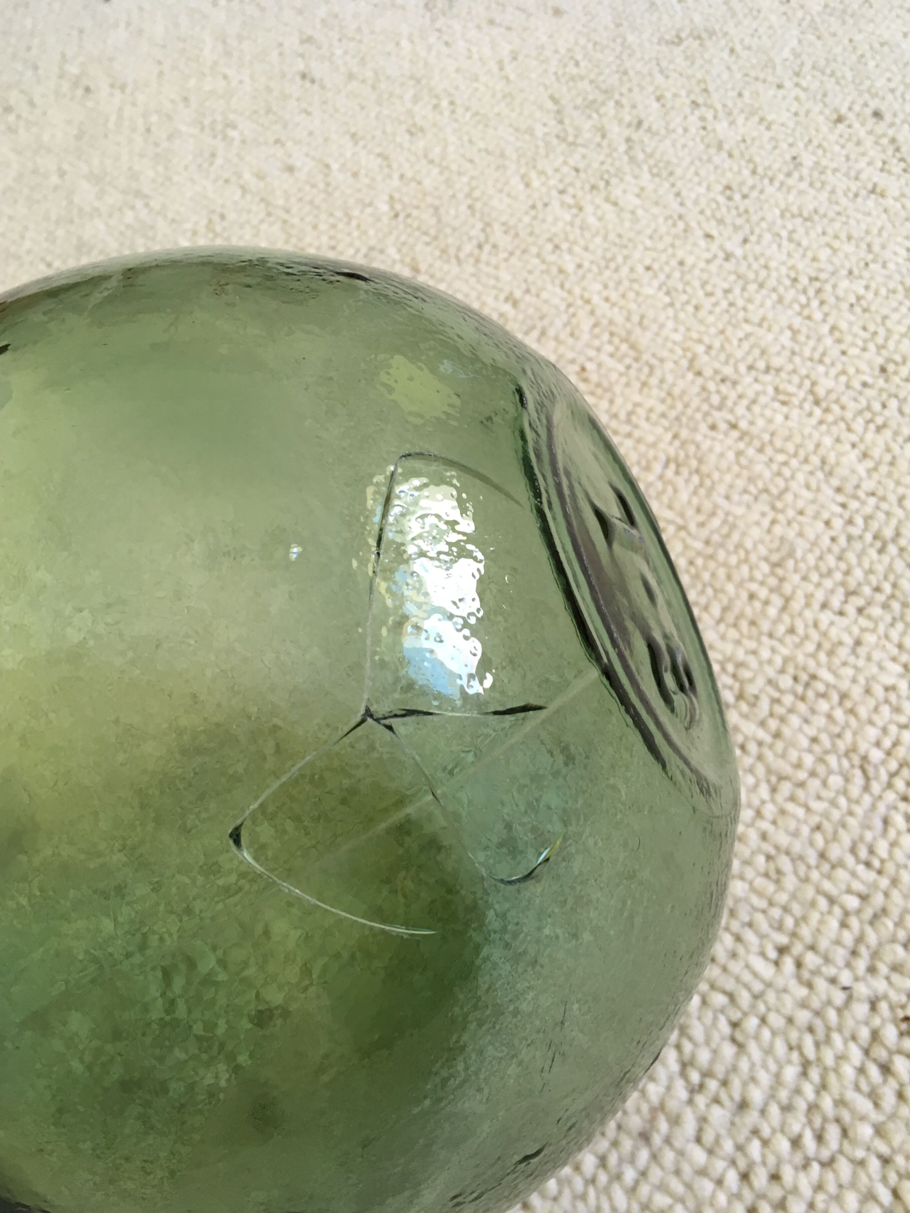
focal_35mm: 32
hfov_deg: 44.2
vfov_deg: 56.7
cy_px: 659
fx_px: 1122
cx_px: 460
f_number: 2.2
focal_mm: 4.15
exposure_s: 1/33
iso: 100
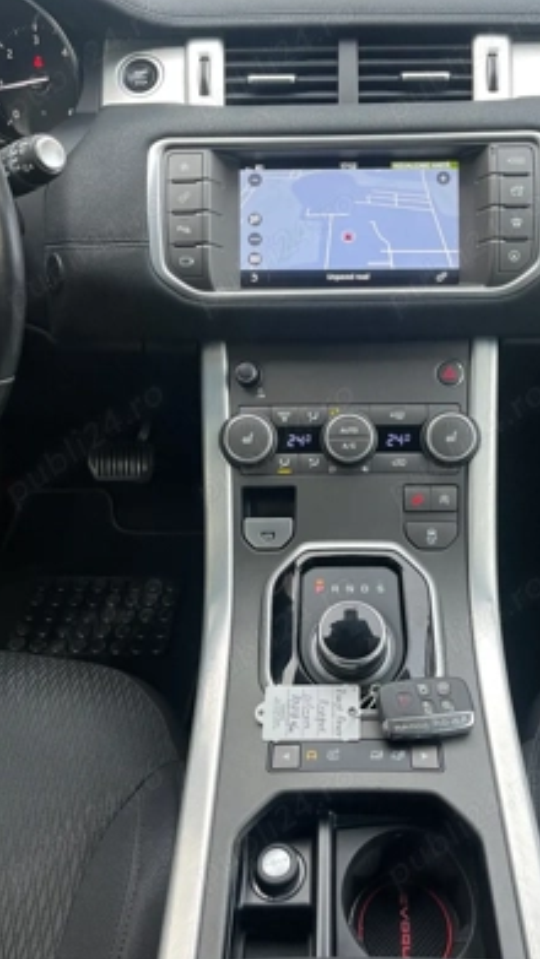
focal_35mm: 29
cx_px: 324
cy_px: 473
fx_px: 738
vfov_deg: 66.1
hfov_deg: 40.0
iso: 125
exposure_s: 1/81
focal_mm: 5.1
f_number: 1.6
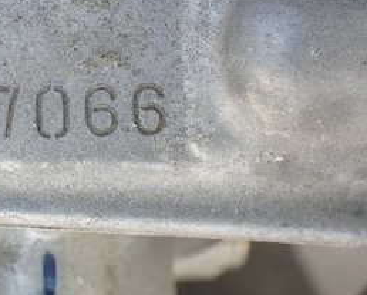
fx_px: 739
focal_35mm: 68
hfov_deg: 27.0
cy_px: 73
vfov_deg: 22.3
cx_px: 46
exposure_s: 1/125
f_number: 2.3
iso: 160
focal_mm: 5.4
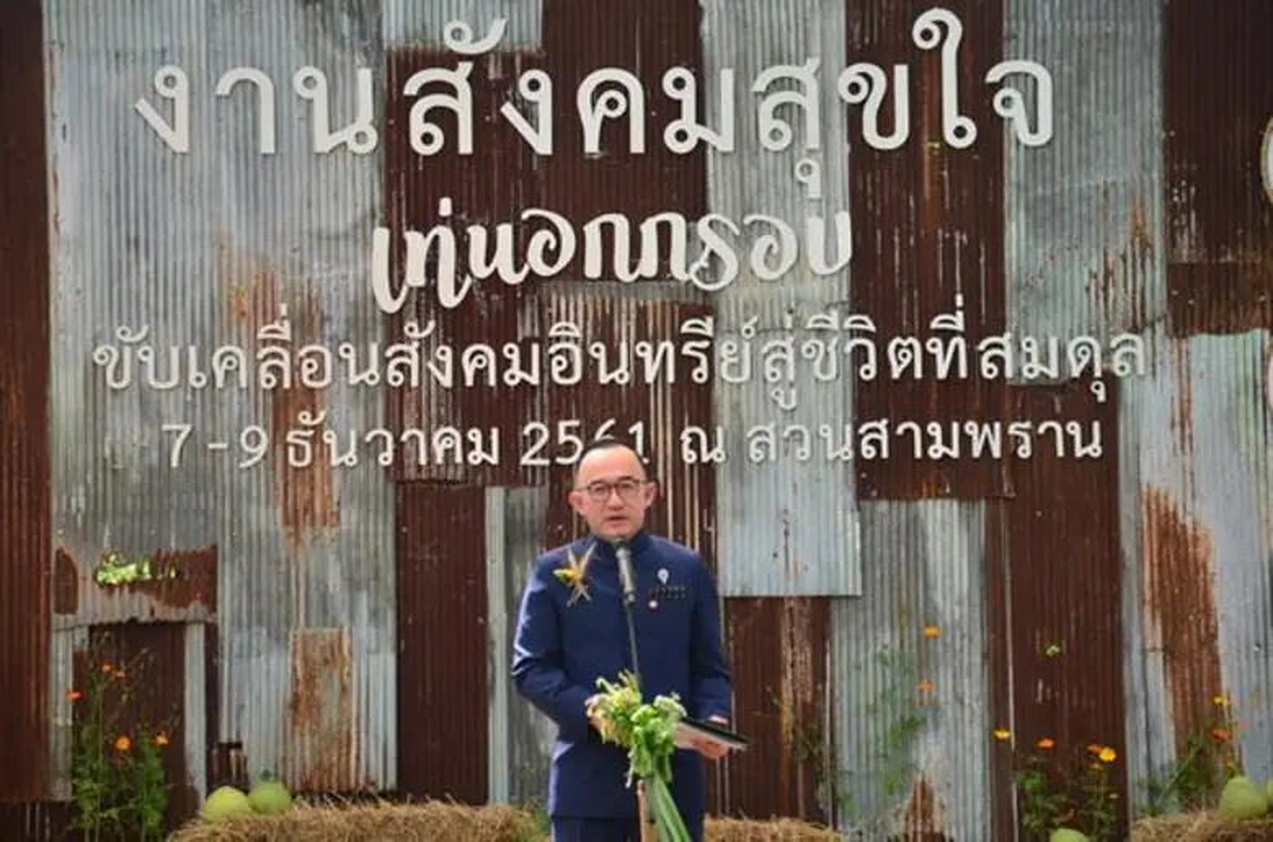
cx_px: 636
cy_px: 421
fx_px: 4868
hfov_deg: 14.9
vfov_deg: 9.9
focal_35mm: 138
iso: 250
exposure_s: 1/125
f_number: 5.6
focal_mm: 92
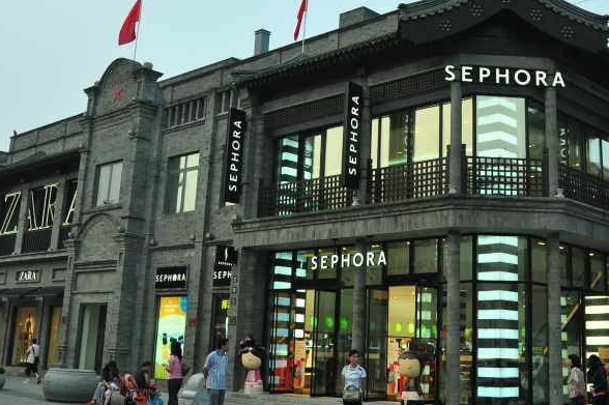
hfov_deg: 41.6
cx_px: 385
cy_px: 111
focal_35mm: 47
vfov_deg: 28.3
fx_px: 794
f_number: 5.6
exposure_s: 1/200
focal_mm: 18
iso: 500
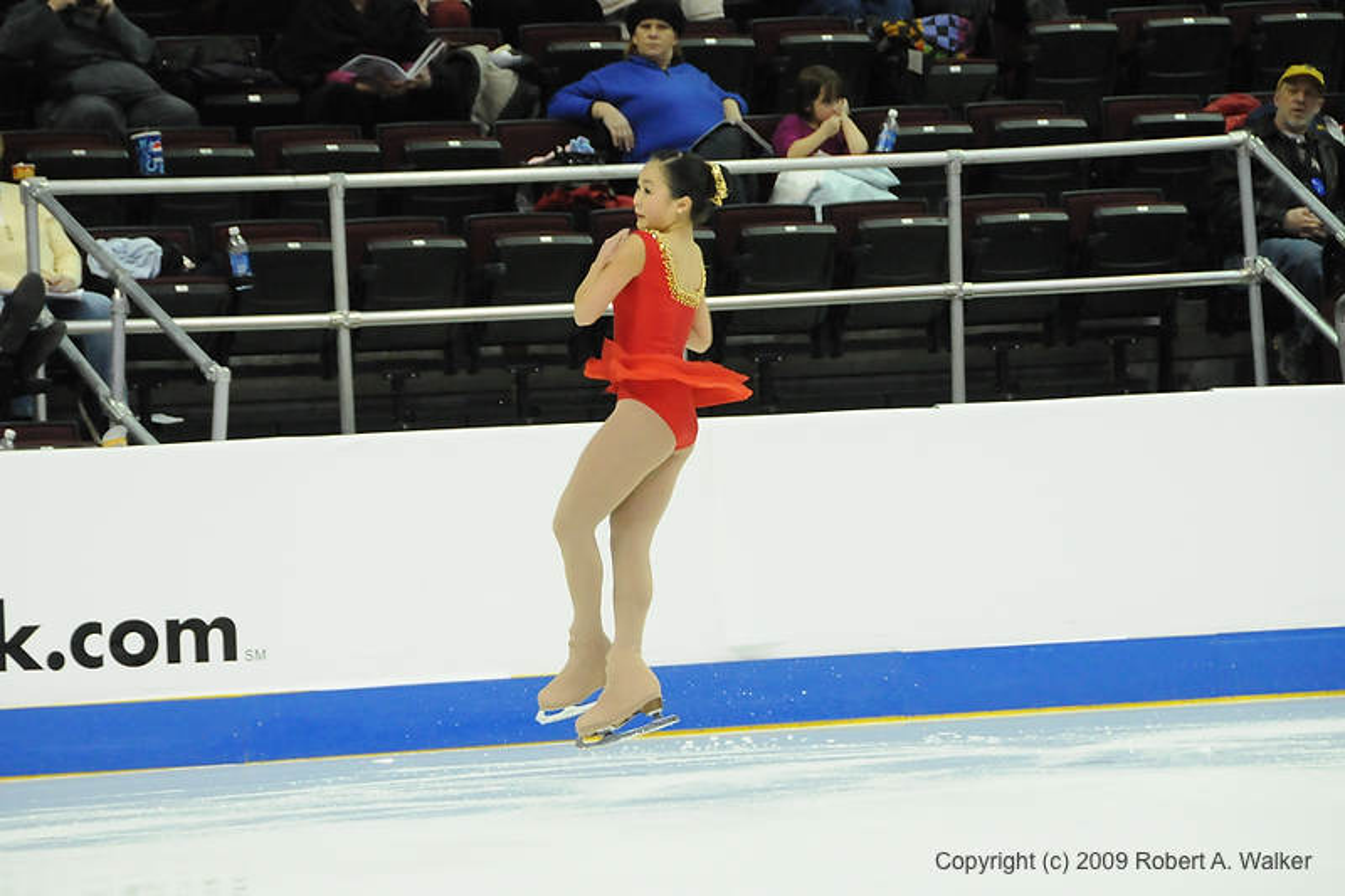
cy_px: 448
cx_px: 672
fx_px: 7564
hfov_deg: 10.2
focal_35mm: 202
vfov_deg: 6.8
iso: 3200
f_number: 5.6
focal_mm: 135
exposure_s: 1/640
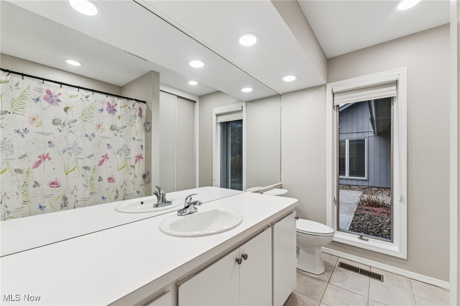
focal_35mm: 14
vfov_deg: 81.2
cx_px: 230
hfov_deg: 104.3
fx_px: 179
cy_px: 153
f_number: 4.5
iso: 200
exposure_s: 1/50
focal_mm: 14
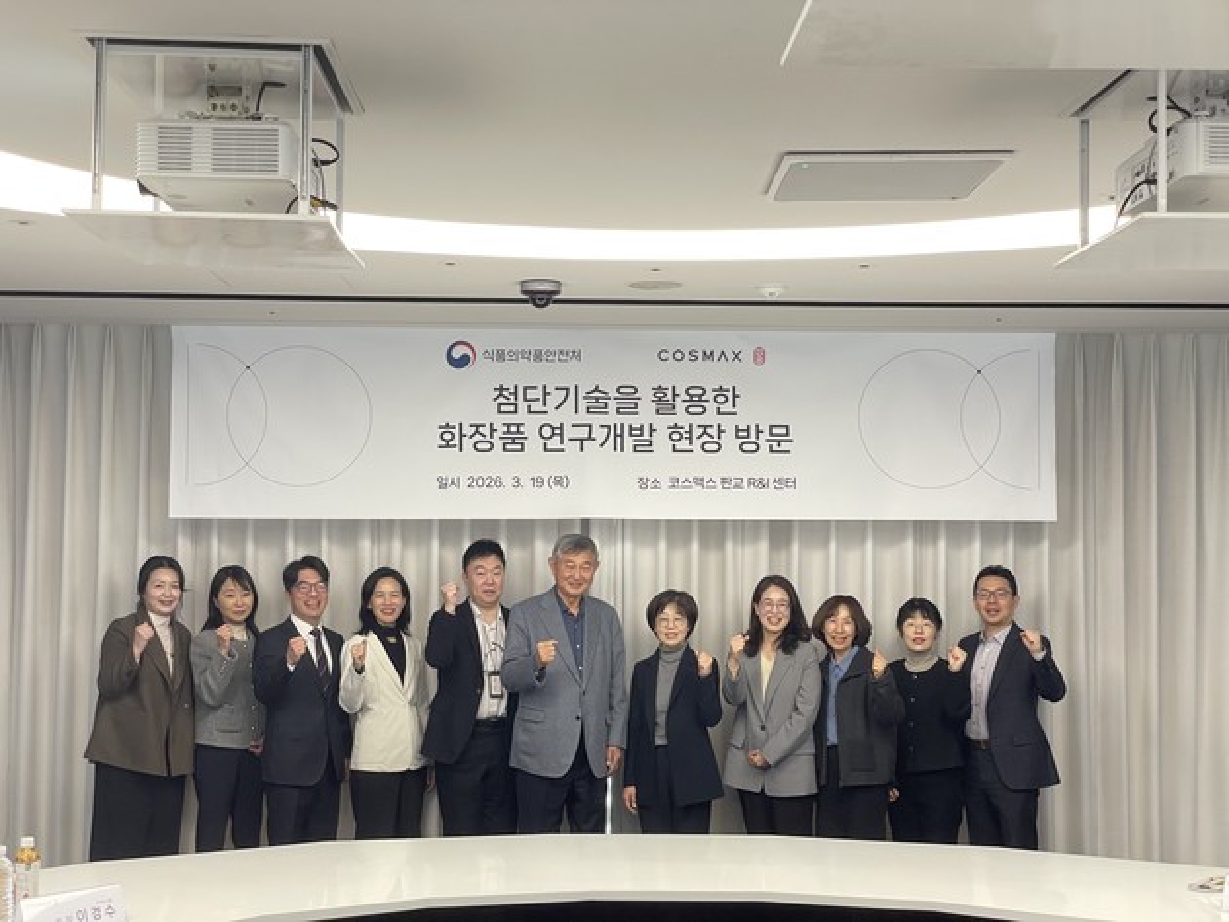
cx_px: 614
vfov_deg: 28.1
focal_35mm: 52
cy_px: 461
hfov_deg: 36.8
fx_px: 1847
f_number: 2
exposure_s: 1/60
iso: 200
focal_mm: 6
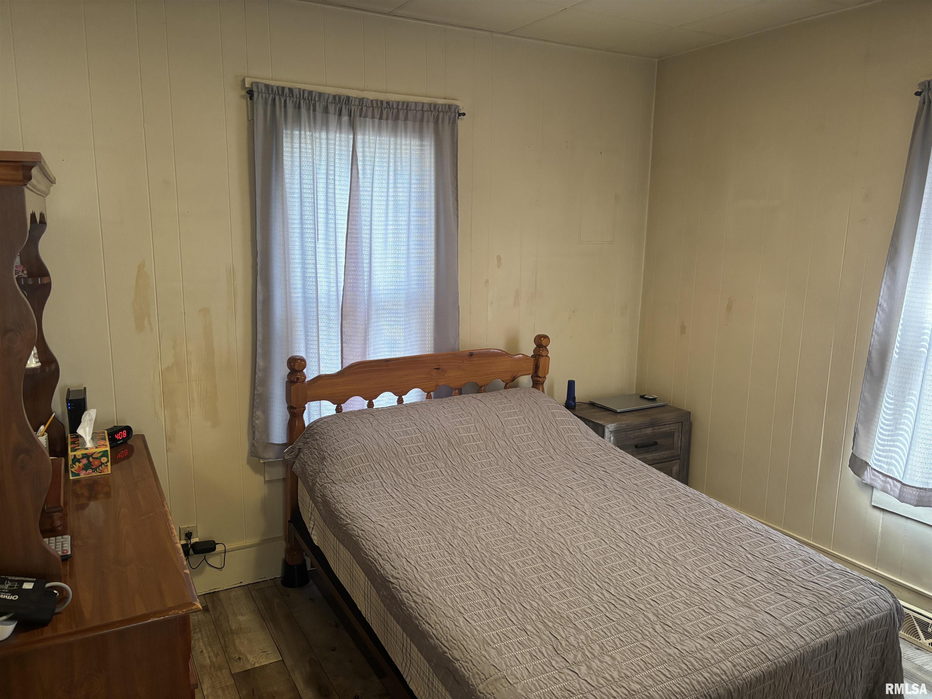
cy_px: 350
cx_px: 466
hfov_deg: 67.3
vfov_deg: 53.1
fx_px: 700
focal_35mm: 26
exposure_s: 1/60
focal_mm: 5.96
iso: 320
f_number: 1.6
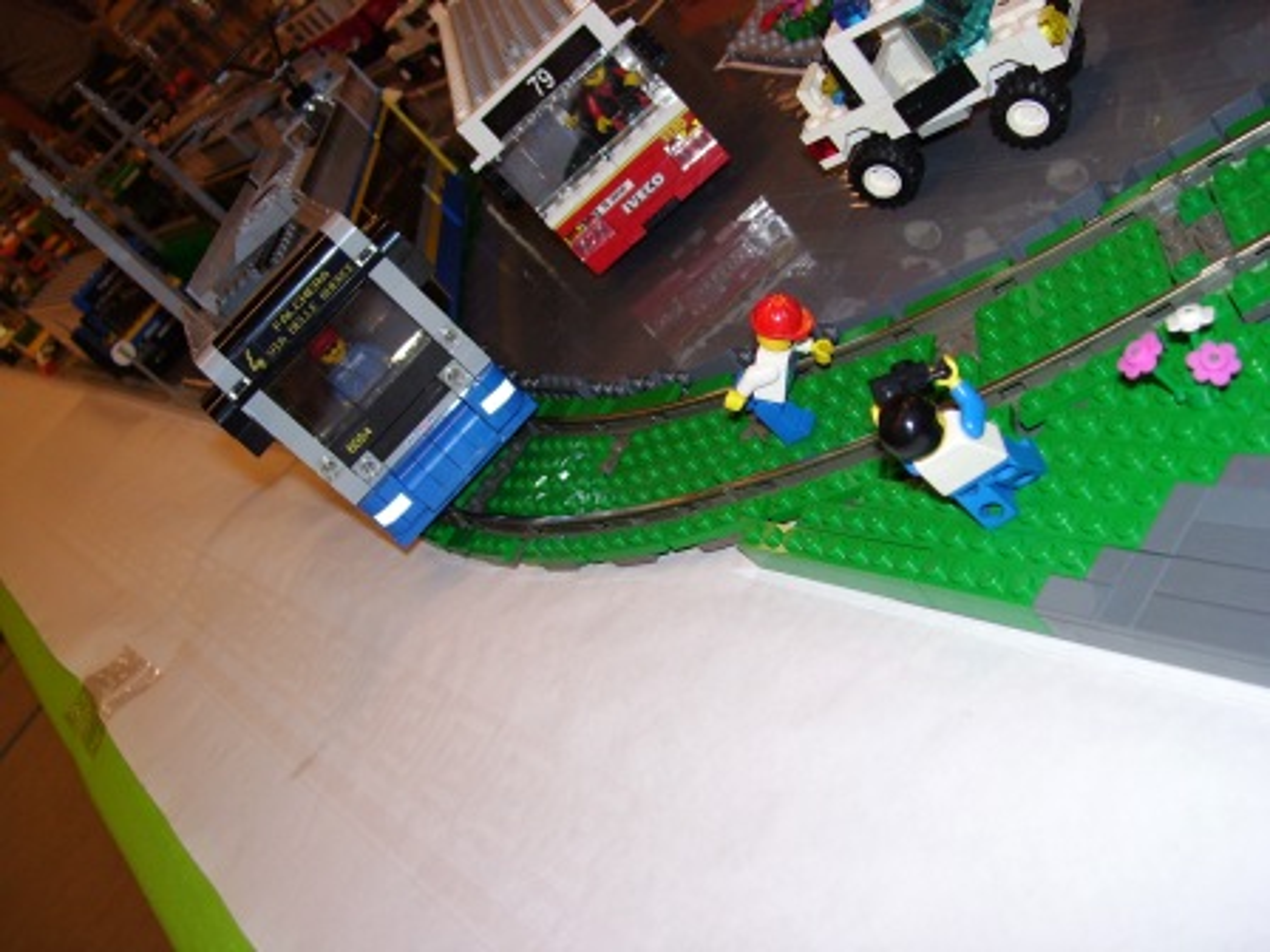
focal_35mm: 36
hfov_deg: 51.4
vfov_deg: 39.7
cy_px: 476
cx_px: 635
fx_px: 1321
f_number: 2.7
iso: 80
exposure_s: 1/60
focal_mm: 6
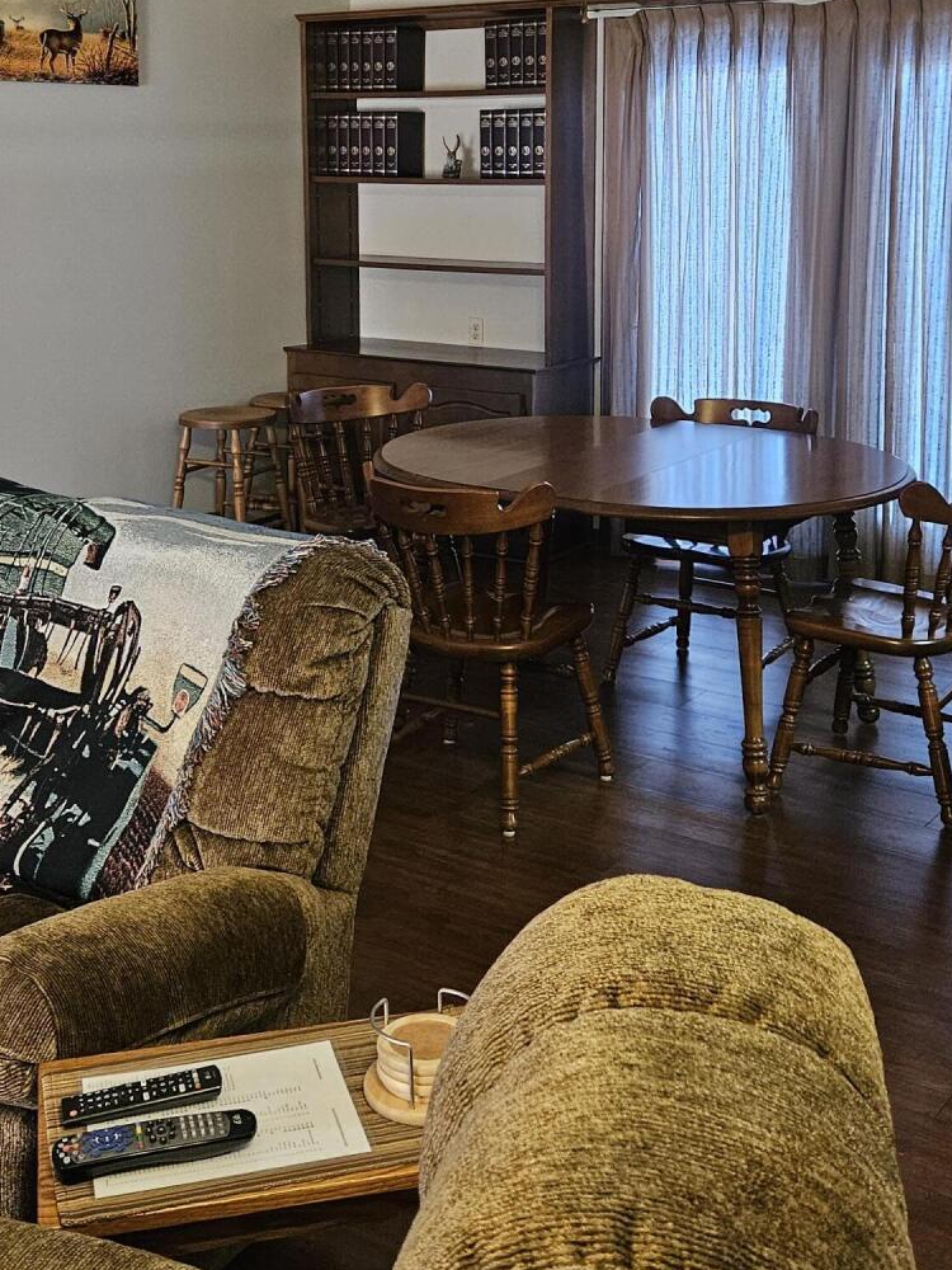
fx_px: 1687
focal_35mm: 46
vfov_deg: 40.6
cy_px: 390
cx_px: 486
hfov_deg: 31.5
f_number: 1.8
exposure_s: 1/120
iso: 640
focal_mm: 5.4
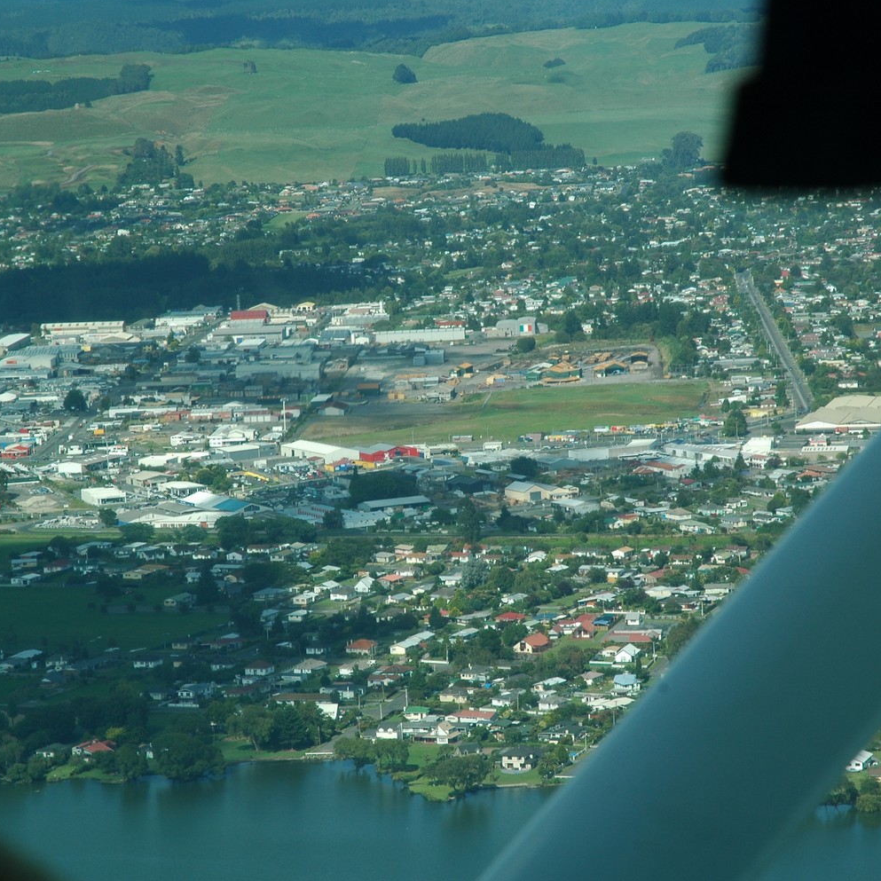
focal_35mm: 135
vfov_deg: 12.9
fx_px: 3887
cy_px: 438
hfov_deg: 12.9
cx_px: 448
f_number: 10
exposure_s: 1/250
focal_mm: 70
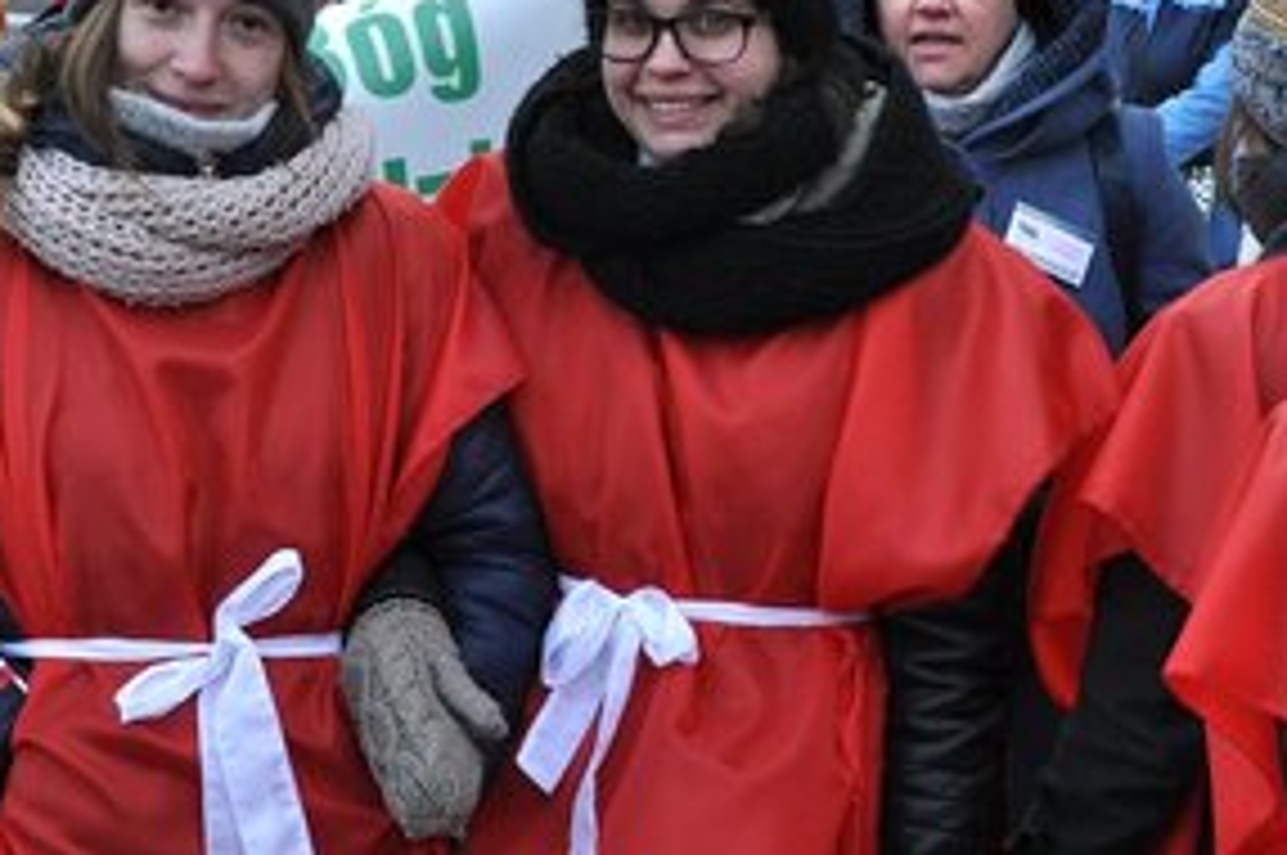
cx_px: 891
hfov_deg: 23.8
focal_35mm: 85
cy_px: 369
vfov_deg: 16.0
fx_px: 3040
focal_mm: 25
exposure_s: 1/320
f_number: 9
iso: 800
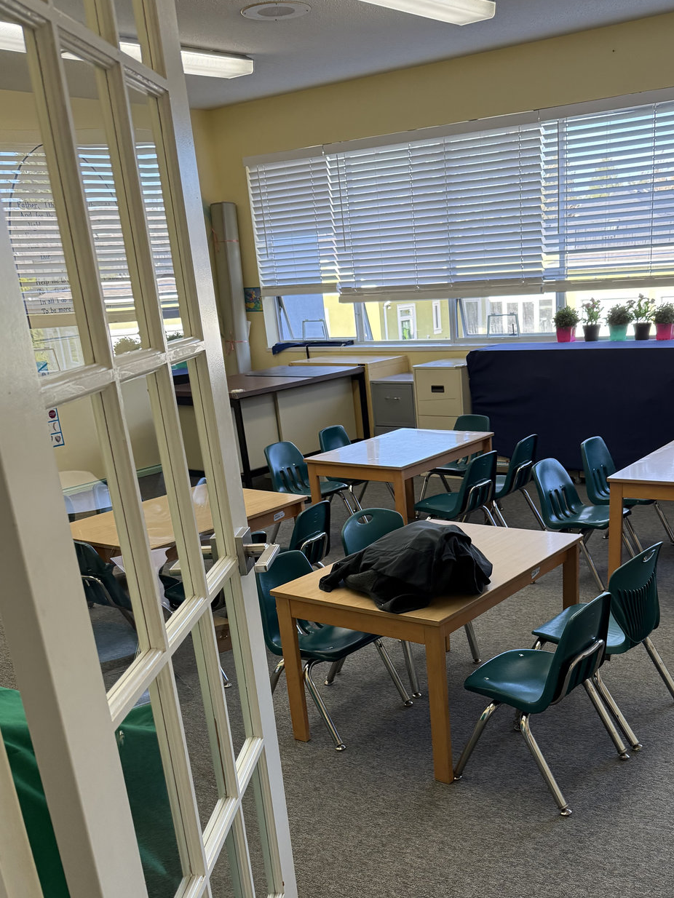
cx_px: 427
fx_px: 908
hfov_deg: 40.4
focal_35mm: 35
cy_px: 645
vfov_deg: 51.0
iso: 160
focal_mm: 6.76
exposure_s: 1/238
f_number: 1.78
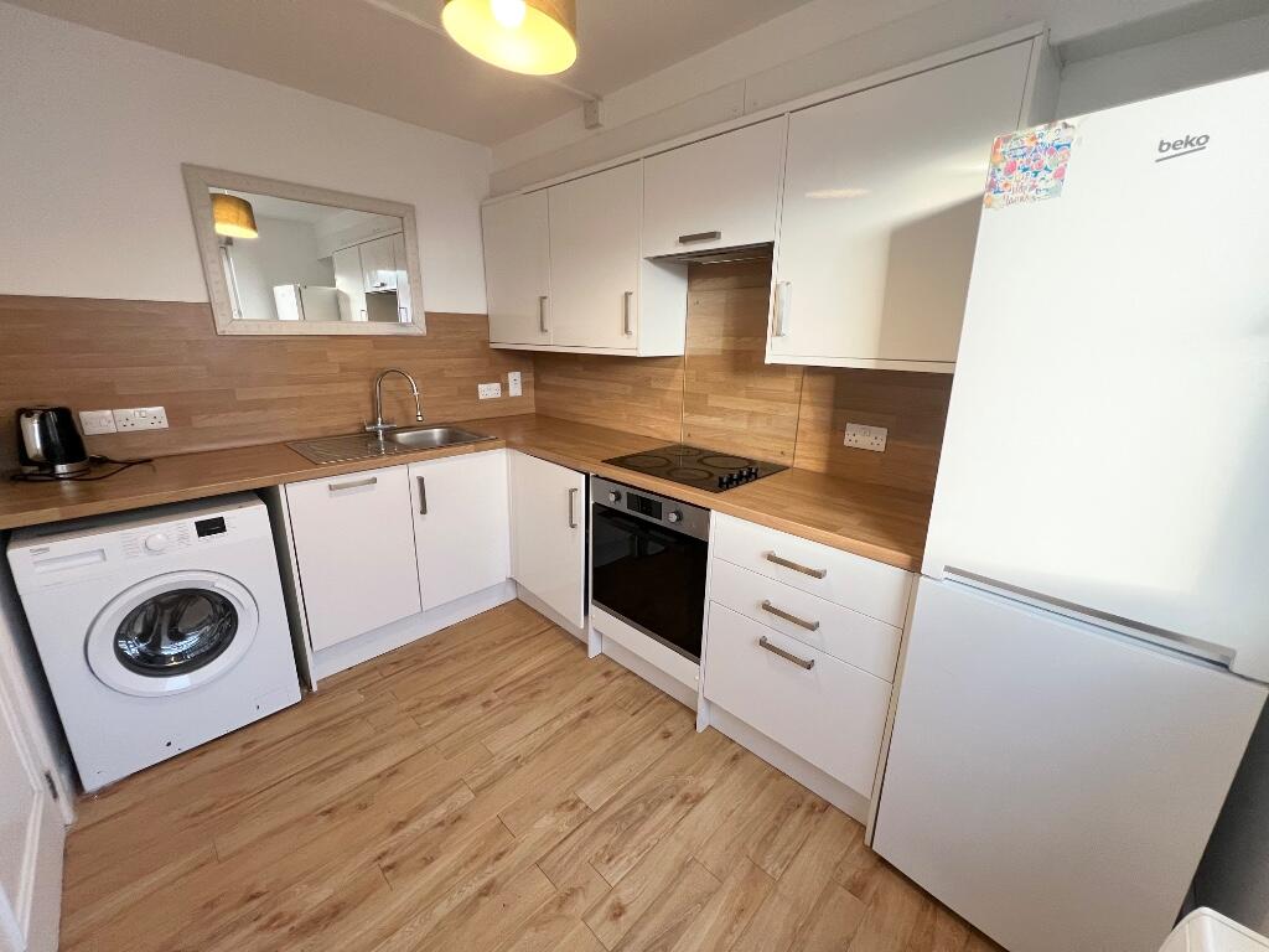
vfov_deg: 89.9
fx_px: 477
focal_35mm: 13
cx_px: 634
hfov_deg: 106.2
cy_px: 476
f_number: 1.8
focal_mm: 1.57
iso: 250
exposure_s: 1/50
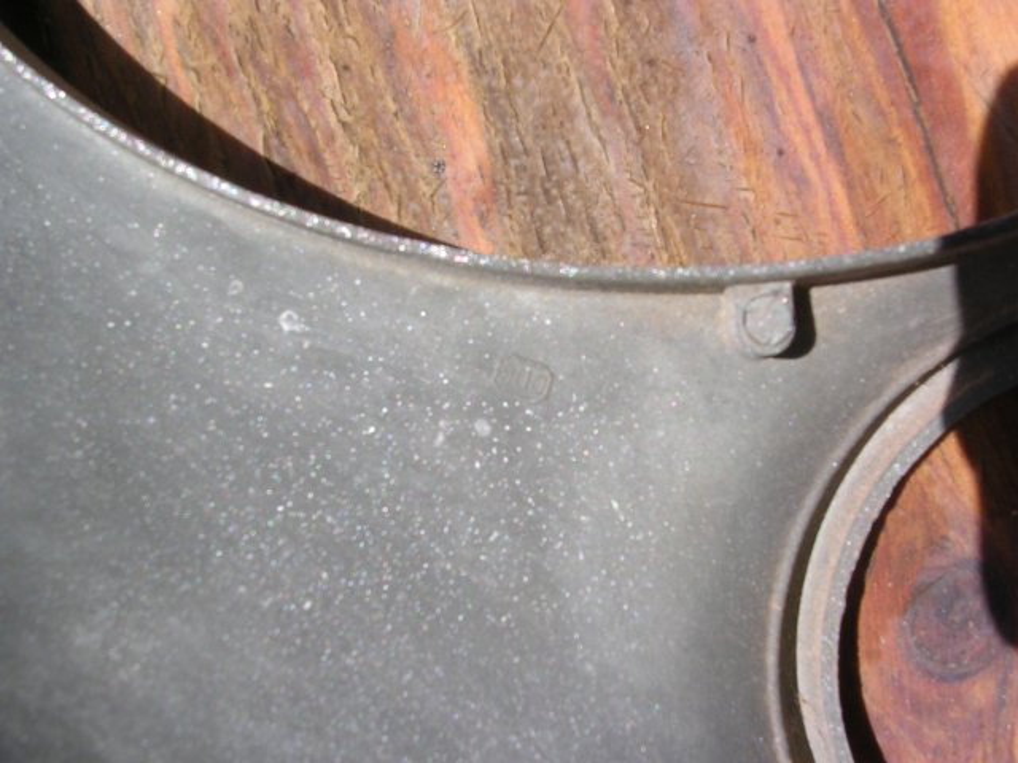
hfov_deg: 49.0
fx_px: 1118
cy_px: 382
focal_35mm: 38
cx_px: 509
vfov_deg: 37.7
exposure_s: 1/306
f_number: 5.6
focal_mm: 5.8
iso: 50
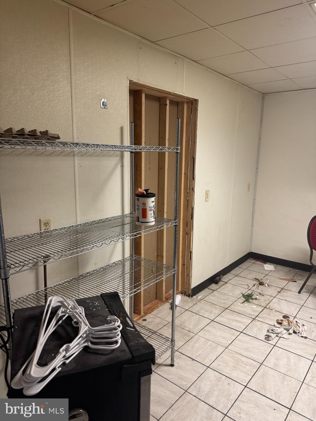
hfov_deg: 56.8
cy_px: 210
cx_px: 158
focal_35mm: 24
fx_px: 292
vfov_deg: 71.6
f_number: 1.78
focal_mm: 6.76
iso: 200
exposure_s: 1/42
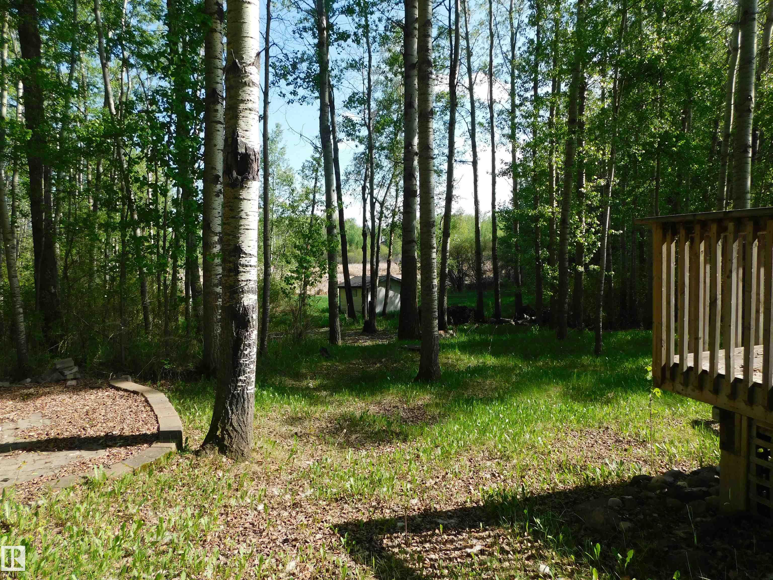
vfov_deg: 58.9
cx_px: 386
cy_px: 290
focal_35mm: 23
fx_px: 514
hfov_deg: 73.9
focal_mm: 4
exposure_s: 1/640
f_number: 3
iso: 125
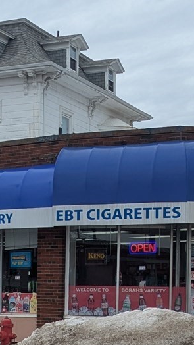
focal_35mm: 102
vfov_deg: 20.6
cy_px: 295
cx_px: -49
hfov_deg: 11.6
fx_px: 932
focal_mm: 6.81
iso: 45
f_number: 1.85
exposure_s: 1/1155
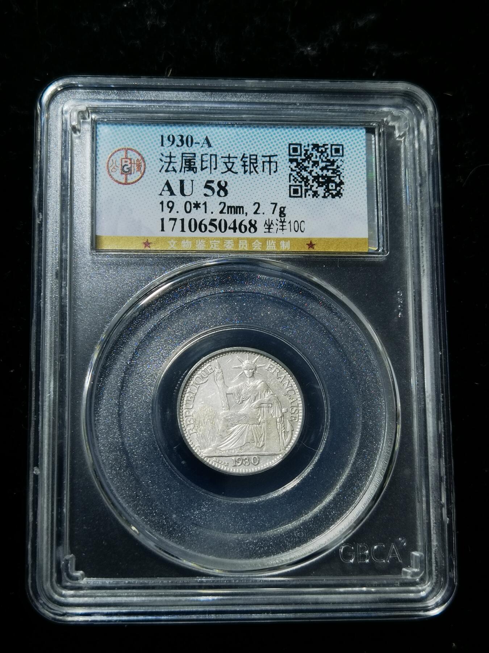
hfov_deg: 22.9
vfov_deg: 30.3
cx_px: 244
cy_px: 326
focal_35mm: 64
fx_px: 1205
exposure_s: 1/100
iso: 64
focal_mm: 6.67
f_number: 1.9
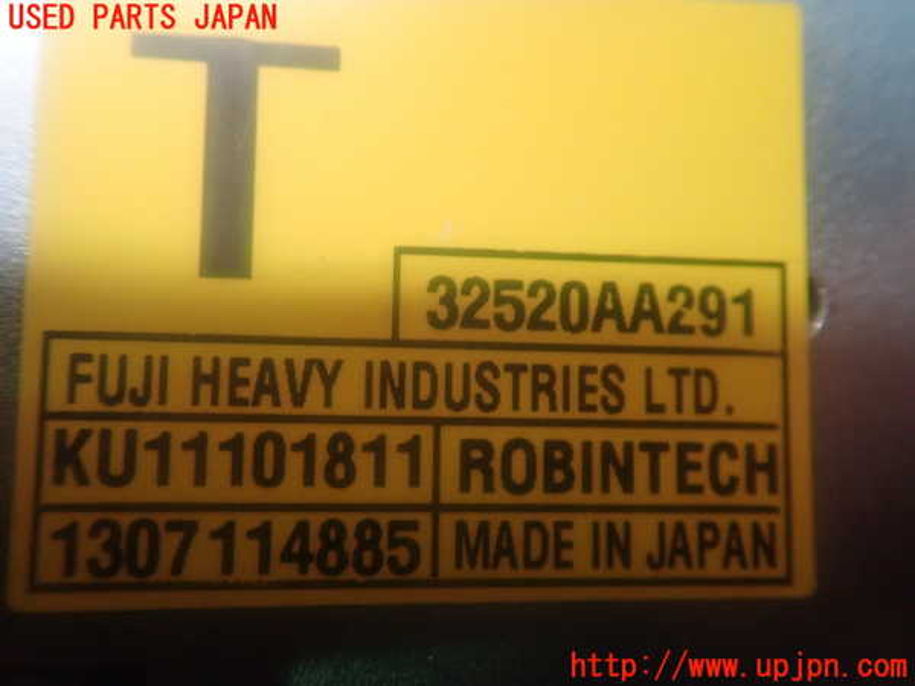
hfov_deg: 60.0
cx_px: 458
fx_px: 793
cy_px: 343
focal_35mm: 30
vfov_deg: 46.8
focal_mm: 5.5
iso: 800
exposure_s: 1/30
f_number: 2.3
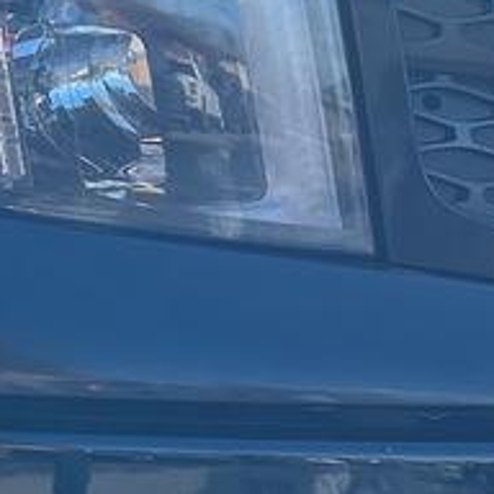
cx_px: -131
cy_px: 257
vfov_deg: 11.4
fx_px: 2470
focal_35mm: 153
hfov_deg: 11.2
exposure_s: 1/1751
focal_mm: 5.7
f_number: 1.5
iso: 50
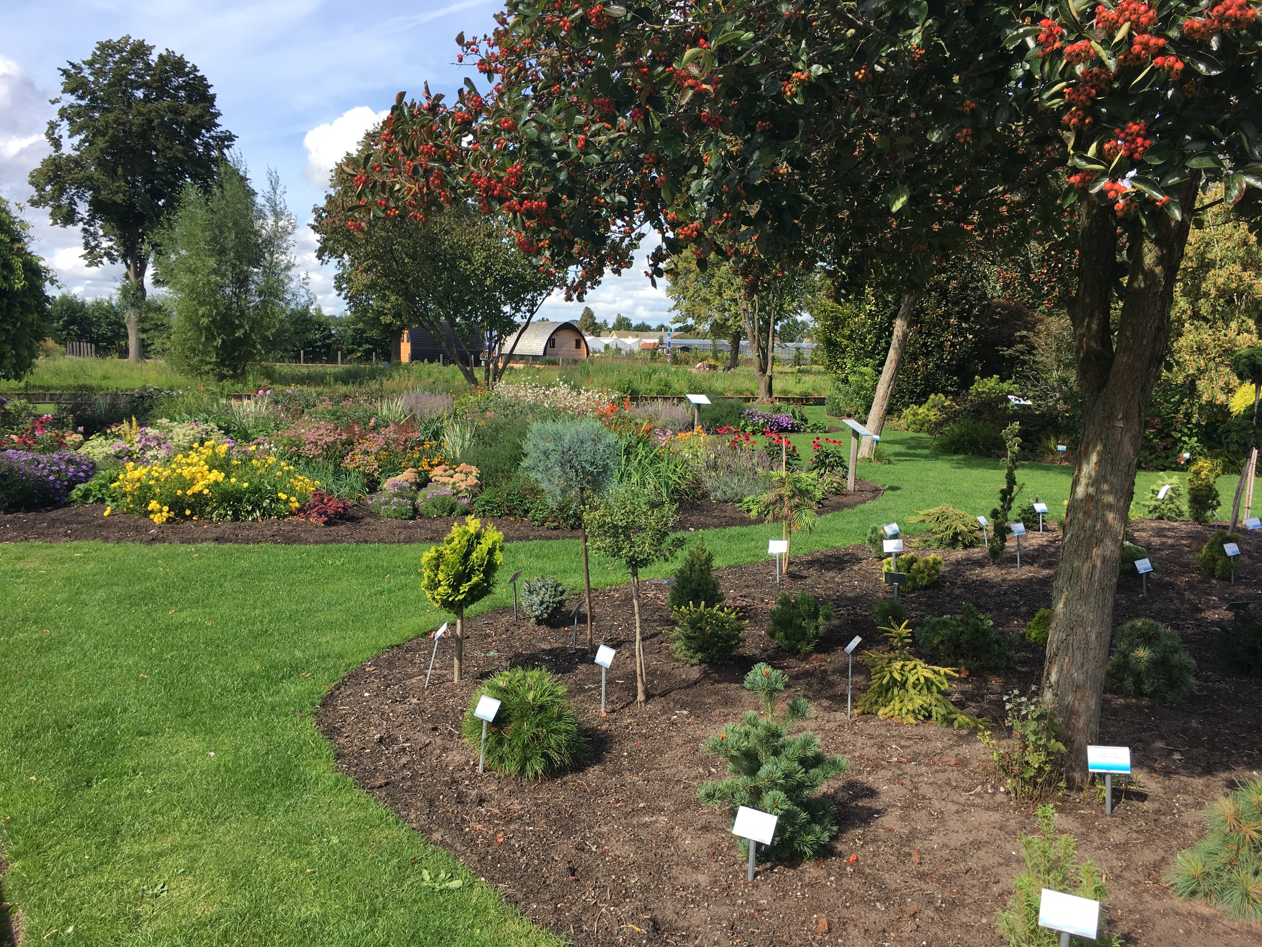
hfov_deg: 61.7
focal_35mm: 29
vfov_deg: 48.2
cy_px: 474
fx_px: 1057
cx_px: 631
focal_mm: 4.15
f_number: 2.2
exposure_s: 1/864
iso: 25
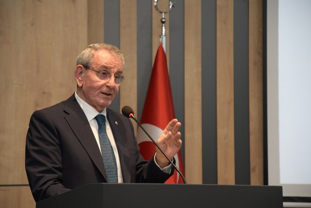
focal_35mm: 120
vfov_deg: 11.4
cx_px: 156
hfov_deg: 17.1
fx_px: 1037
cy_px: 104
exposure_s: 1/200
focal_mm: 80
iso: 1600
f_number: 4
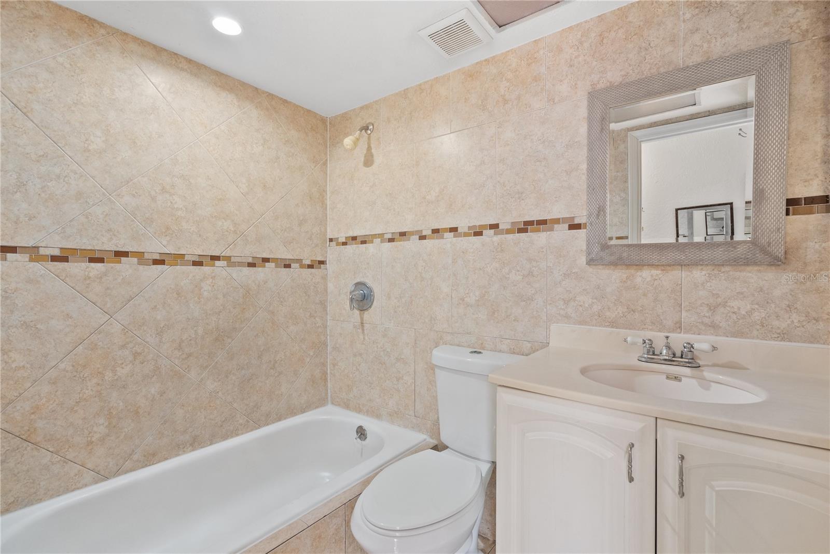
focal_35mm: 16
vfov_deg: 73.8
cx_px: 415
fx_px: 369
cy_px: 277
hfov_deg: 96.7
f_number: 8
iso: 1600
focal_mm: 16
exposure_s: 1/13
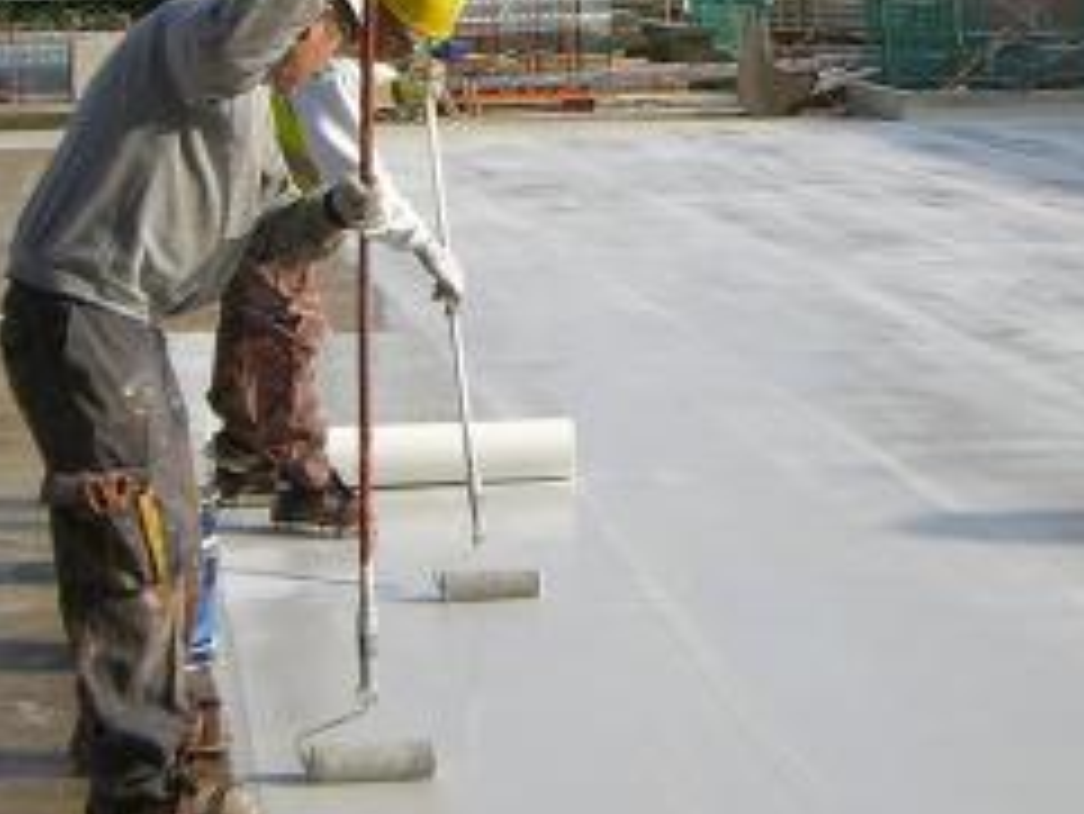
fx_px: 3164
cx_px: 918
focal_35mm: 101
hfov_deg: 19.2
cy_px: 315
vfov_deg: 14.6
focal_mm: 6.2
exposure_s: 1/640
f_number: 4.3
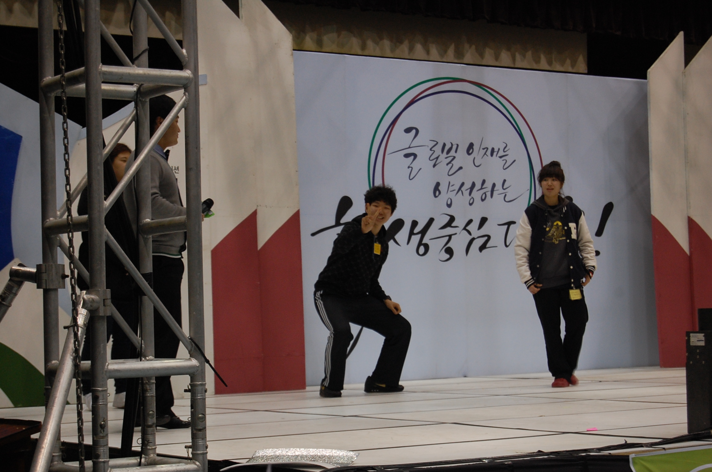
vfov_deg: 16.5
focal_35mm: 82
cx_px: 356
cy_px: 236
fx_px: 1629
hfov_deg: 24.7
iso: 720
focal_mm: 55
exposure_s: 1/30
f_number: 5.6
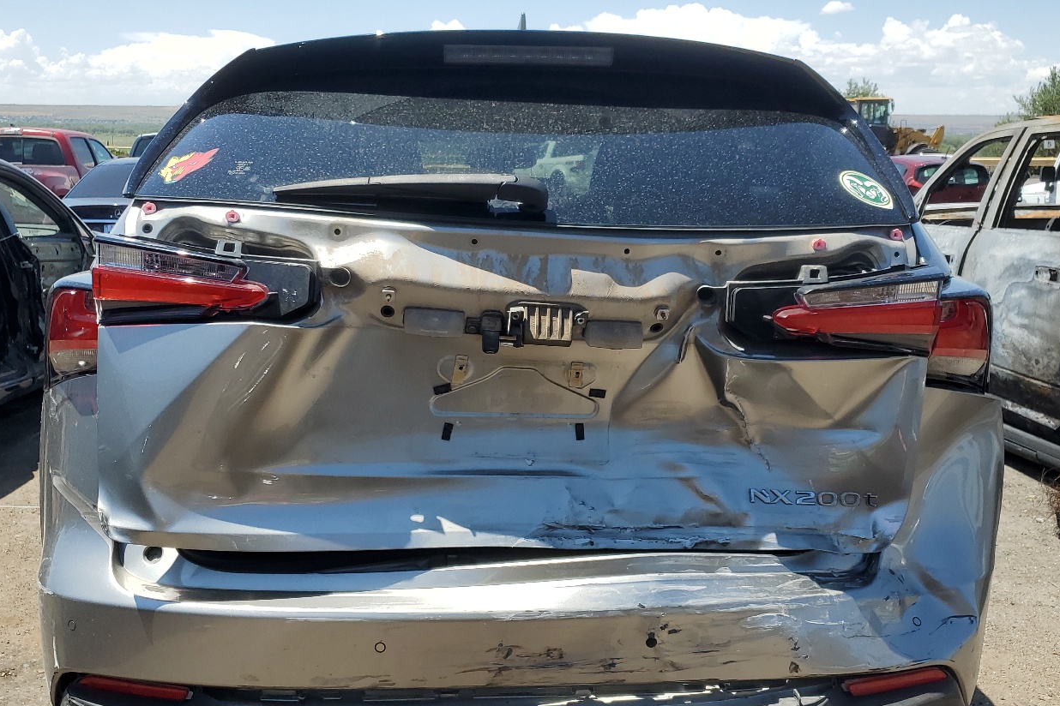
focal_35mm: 35
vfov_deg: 37.8
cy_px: 404
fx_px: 1030
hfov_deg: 54.4
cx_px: 545
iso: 50
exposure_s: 1/2500
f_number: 1.5
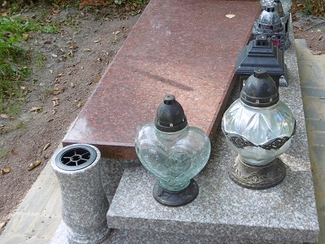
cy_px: 91
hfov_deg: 39.3
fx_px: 451
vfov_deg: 30.1
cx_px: 210
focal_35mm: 48
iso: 100
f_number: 3.1
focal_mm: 4.3
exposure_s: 1/200
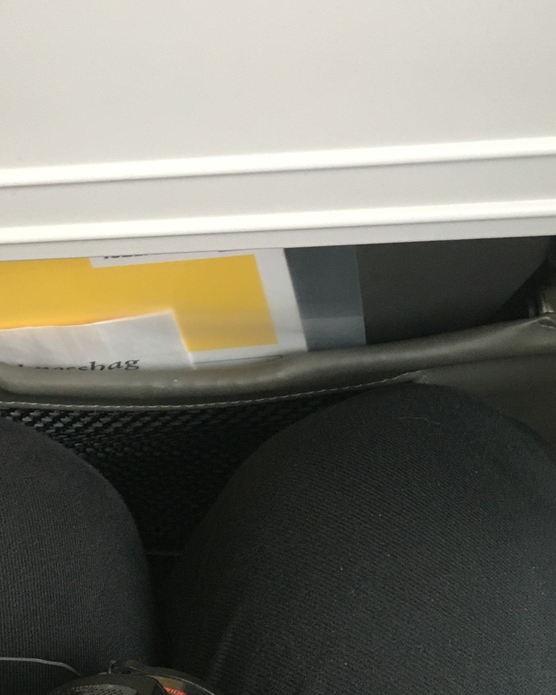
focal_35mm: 61
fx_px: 1255
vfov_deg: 30.8
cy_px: 257
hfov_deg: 24.5
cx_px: 104
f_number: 2.2
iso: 160
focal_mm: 4.15
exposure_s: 1/33
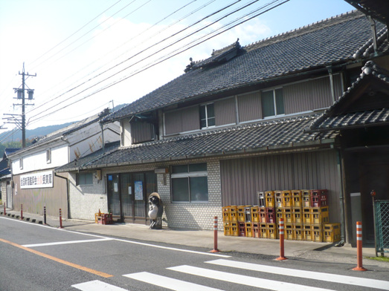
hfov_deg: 50.1
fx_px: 416
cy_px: 146
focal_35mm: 37
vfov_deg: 38.7
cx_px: 194
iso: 100
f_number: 2.8
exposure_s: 1/800
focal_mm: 6.1
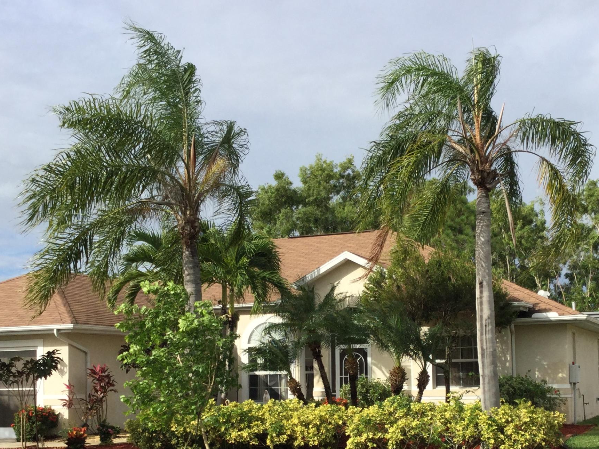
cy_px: 347
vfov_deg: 26.6
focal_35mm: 54
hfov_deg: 35.5
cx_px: 342
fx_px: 935
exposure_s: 1/1894
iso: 25
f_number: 2.4
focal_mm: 3.3
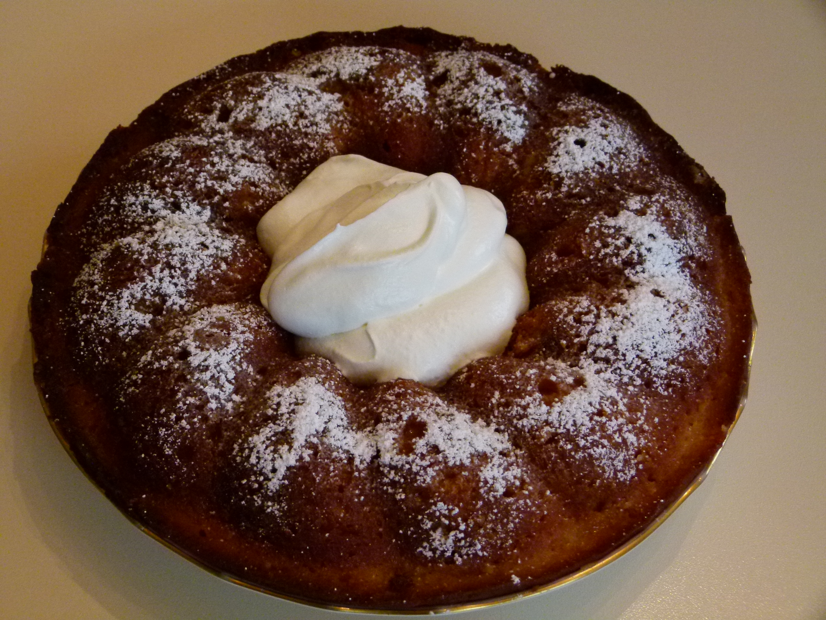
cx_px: 413
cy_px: 310
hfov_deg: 34.9
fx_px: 1312
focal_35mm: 55
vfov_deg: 26.6
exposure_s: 1/40
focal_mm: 10
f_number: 3.2
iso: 400
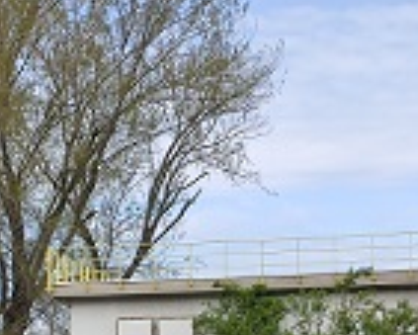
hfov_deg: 16.5
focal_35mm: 116
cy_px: 409
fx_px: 1436
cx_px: 98
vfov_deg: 12.9
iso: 112
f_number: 1.75
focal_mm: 4.77
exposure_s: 1/1168
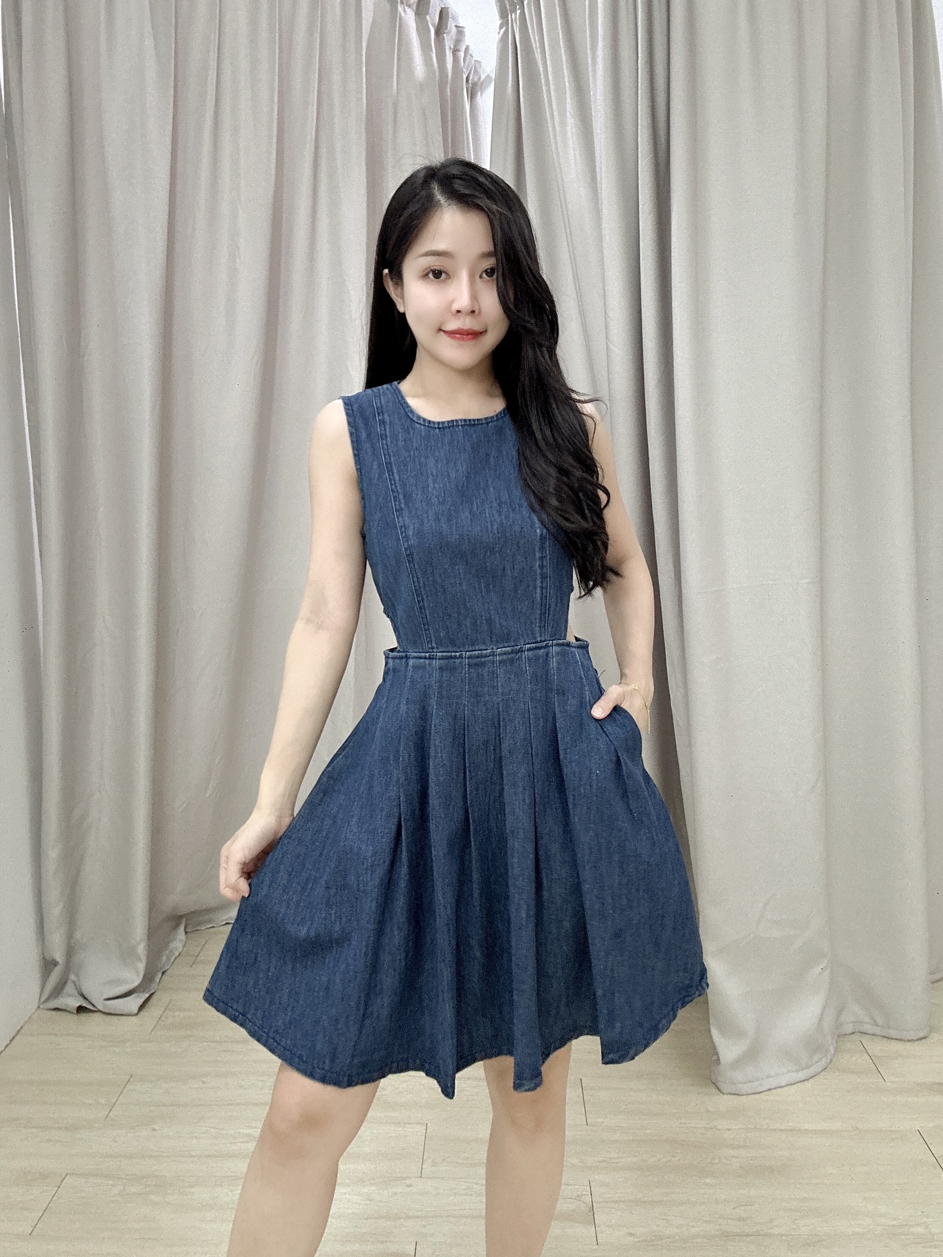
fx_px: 835
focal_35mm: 23
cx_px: 472
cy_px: 628
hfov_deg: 58.9
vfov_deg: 73.9
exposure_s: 1/50
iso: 100
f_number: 1.9
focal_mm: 2.69
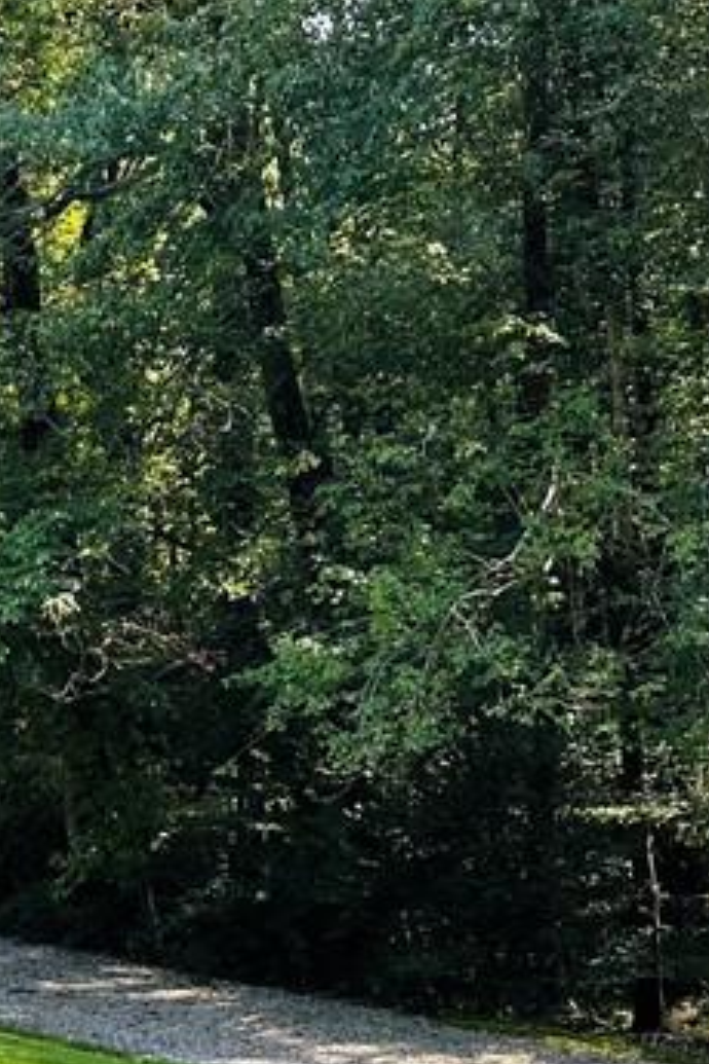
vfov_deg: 27.3
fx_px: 2186
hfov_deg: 17.2
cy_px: 583
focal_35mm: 74
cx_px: -228
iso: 64
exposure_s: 1/218
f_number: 1.78
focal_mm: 6.86
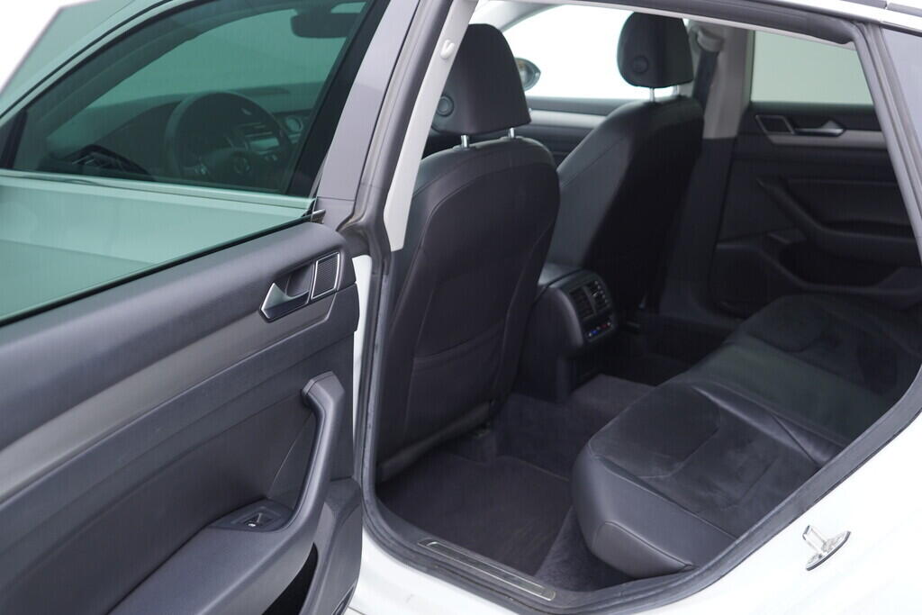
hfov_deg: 53.1
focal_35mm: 36
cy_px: 308
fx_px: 922
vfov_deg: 36.9
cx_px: 461
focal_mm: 24
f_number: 2.8
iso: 200
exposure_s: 1/40
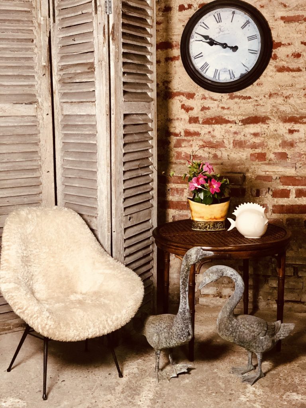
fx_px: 613
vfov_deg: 36.8
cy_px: 204
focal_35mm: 52
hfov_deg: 28.0
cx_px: 153
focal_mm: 6
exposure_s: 1/17
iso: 160
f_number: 2.4
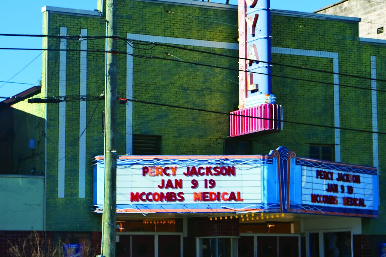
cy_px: 83
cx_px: 229
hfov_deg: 18.4
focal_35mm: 111
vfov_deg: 12.3
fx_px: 1190
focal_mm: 52.7
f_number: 5.6
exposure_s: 1/1300
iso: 320
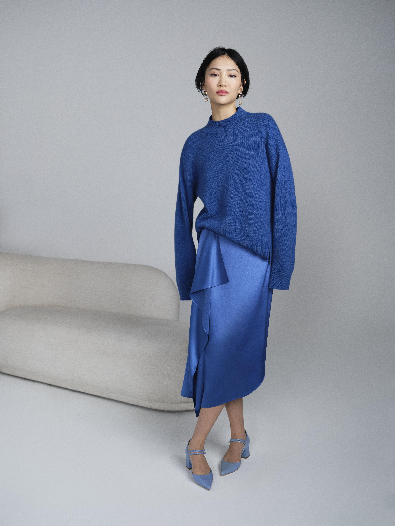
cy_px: 263
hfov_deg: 37.7
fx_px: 578
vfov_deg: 49.0
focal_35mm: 38
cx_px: 198
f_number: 5
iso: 1600
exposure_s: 1/400
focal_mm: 47.9
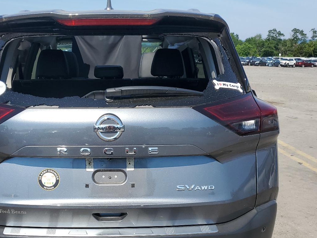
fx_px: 375
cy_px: 170
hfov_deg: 45.3
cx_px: 113
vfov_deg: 34.6
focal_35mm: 41
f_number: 1.5
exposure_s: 1/3333
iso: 50
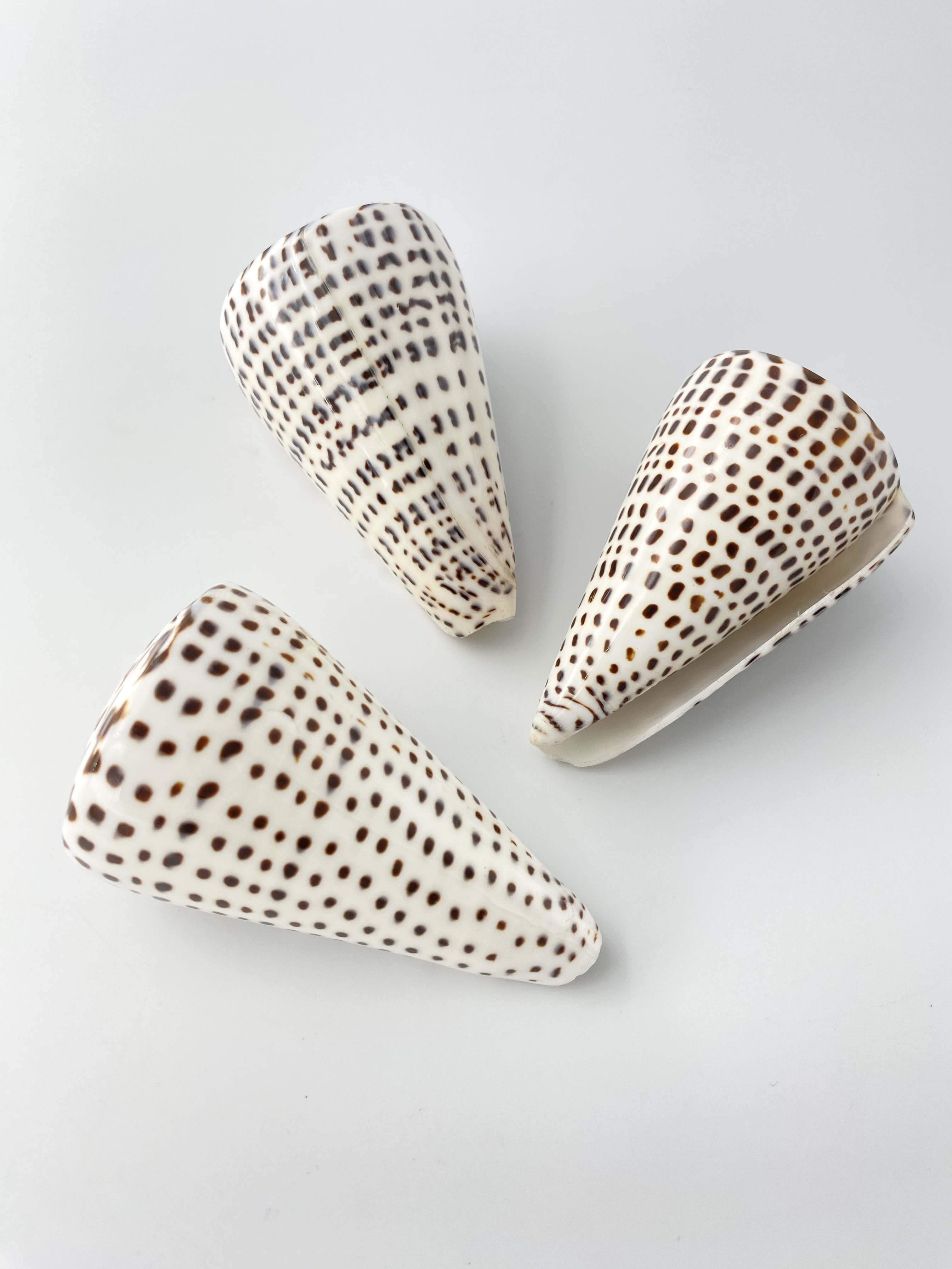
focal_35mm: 26
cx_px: 476
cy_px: 634
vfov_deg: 67.3
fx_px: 953
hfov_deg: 53.1
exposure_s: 1/285
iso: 32
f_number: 1.8
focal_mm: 4.25
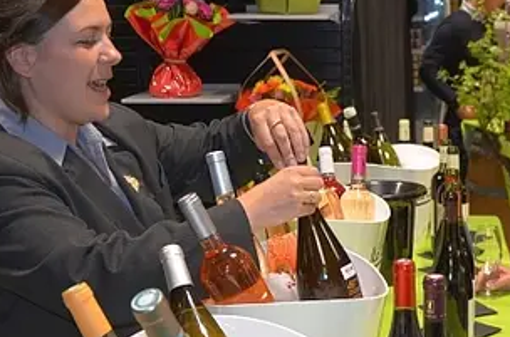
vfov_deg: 17.8
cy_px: 186
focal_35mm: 76
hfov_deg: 26.1
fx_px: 1074
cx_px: 435
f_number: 3.8
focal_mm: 22
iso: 400
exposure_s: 1/80
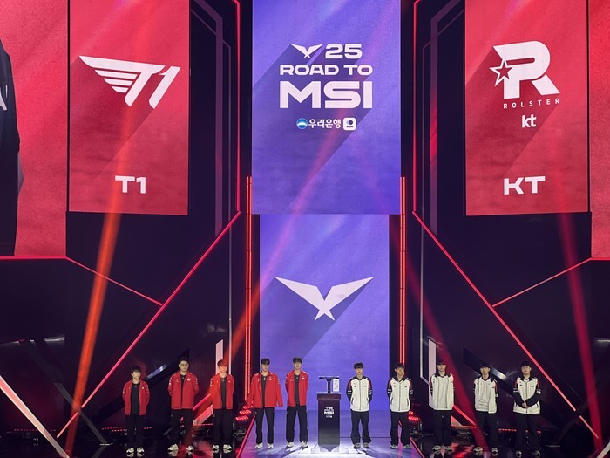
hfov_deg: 25.3
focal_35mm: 77
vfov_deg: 19.1
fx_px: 1357
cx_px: 305
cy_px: 229
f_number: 2.8
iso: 160
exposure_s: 1/41
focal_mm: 9
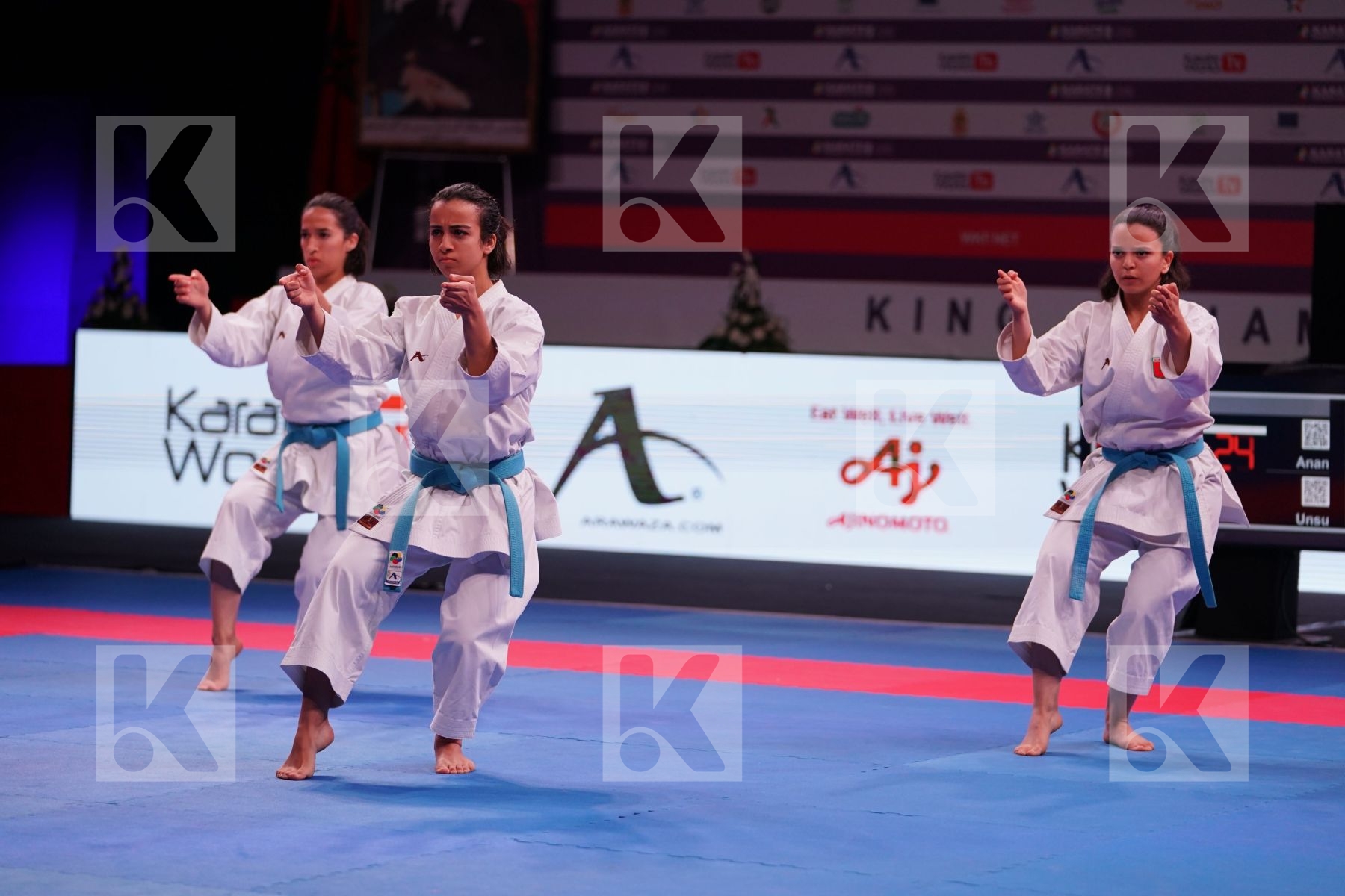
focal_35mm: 111
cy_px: 448
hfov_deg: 18.4
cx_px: 672
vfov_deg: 12.3
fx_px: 4147
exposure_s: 1/500
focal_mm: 111
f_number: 2.8
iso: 1250
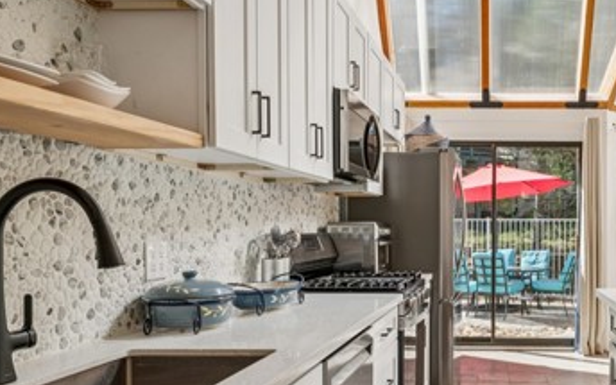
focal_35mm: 36
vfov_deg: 35.2
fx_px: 604
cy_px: 229
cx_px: 503
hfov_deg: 50.4
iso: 100
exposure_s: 1/25
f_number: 13
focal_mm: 19
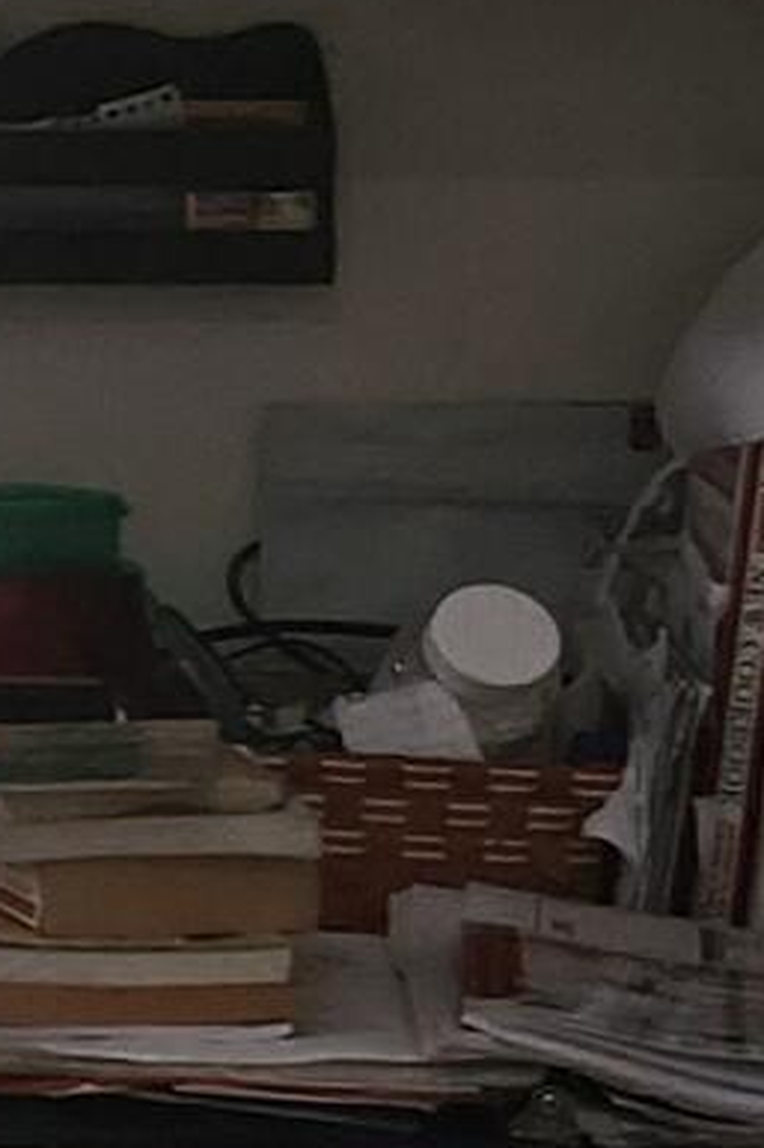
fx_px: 5926
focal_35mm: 186
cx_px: -2476
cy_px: 211
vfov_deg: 11.0
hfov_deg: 6.0
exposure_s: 1/120
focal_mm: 5.4
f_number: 1.8
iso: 160
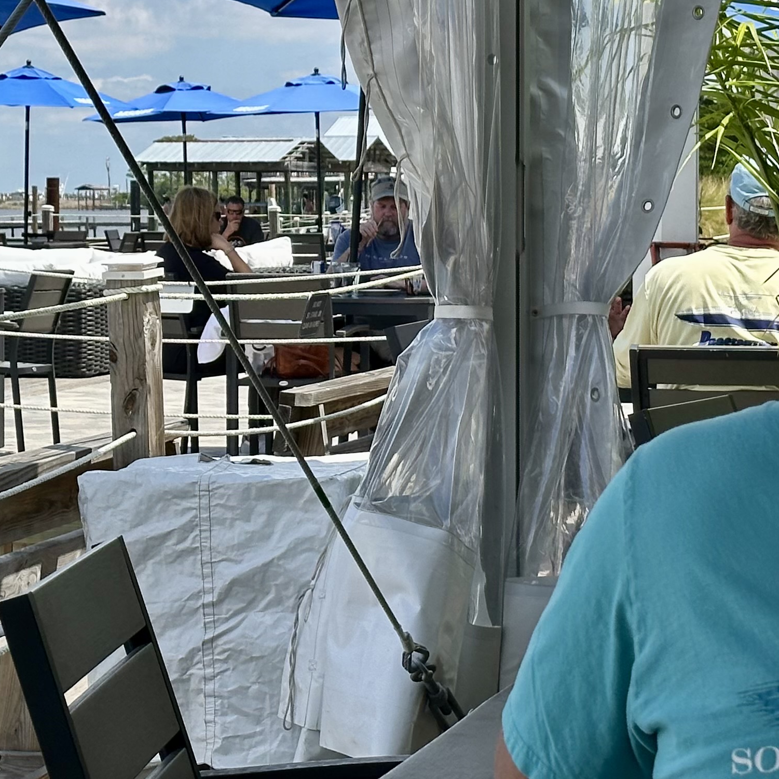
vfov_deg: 15.3
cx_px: 360
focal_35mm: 114
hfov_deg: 15.3
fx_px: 2902
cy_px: 268
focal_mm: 6.86
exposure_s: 1/3597
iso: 64
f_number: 1.78
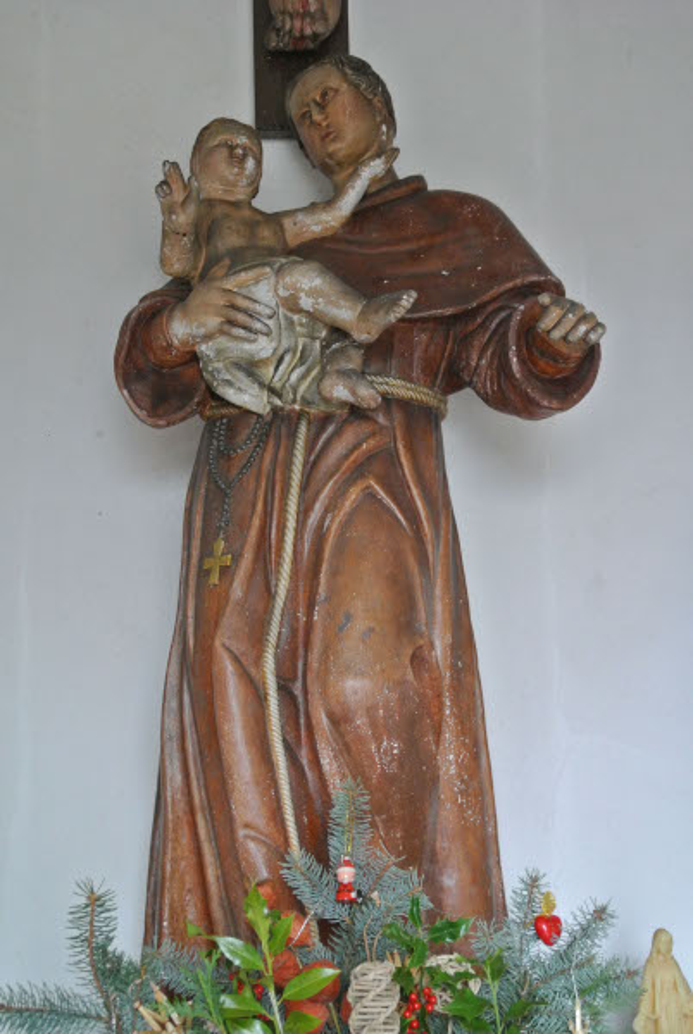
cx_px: 346
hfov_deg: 24.3
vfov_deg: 35.6
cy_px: 517
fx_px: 1611
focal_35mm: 56
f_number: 5
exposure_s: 1/15
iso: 800
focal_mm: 21.1
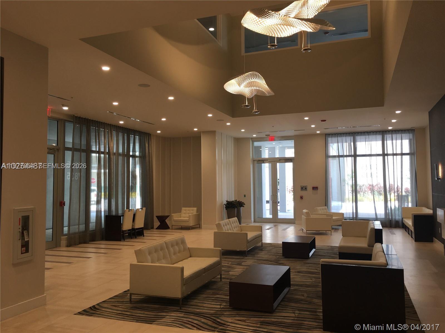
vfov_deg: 48.2
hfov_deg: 61.7
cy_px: 166
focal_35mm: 29
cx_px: 222
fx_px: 373
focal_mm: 4.15
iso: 25
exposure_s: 1/40
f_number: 2.2
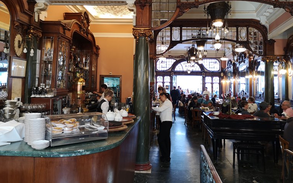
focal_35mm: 30
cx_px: 144
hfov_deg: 62.9
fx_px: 240
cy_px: 75
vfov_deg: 41.7
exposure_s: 1/33.3
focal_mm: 3.95
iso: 160
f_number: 1.8
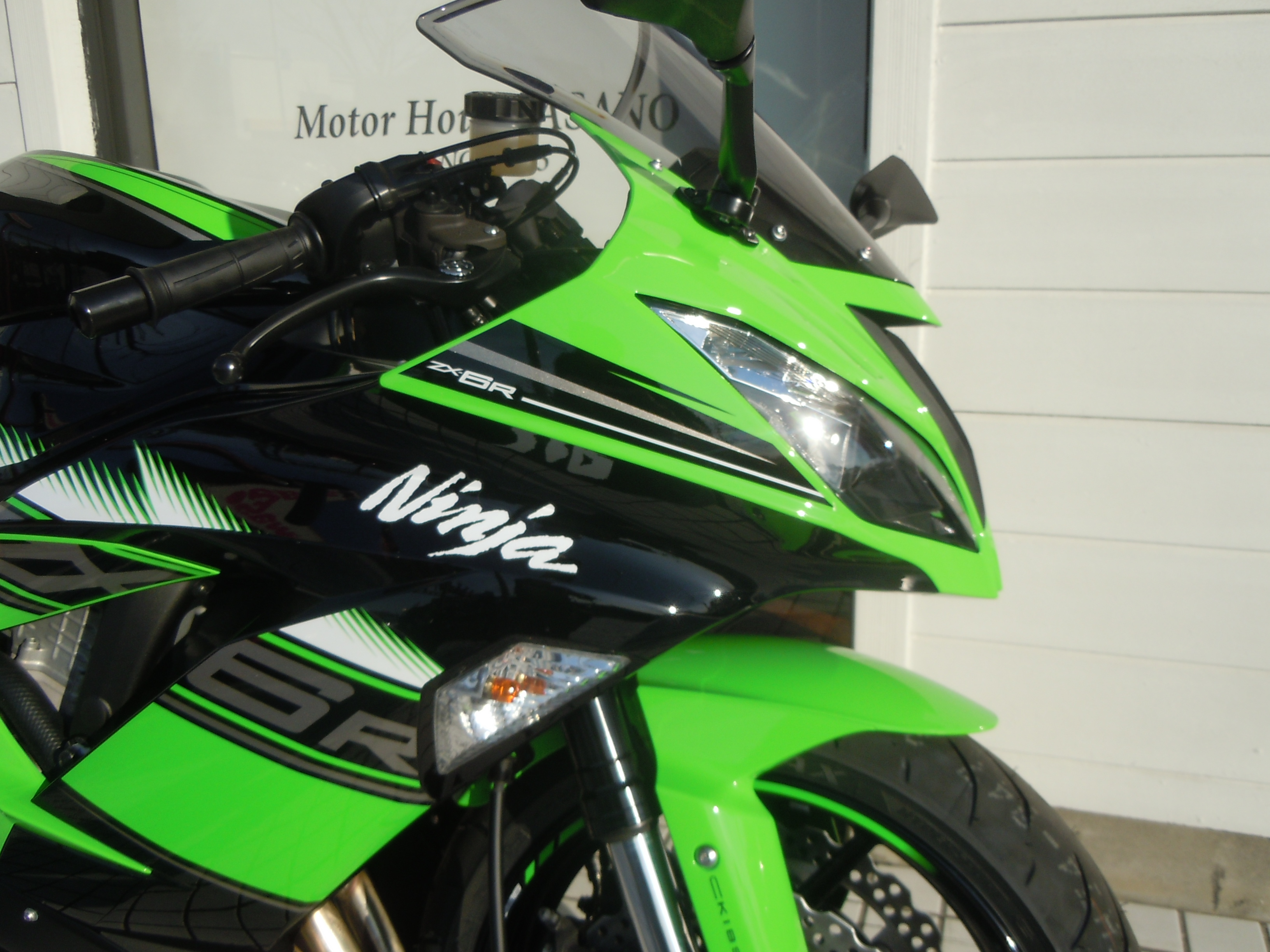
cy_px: 476
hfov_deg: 60.0
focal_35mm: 30
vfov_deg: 46.8
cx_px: 635
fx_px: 1101
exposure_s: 1/320
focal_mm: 5.4
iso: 100
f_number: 7
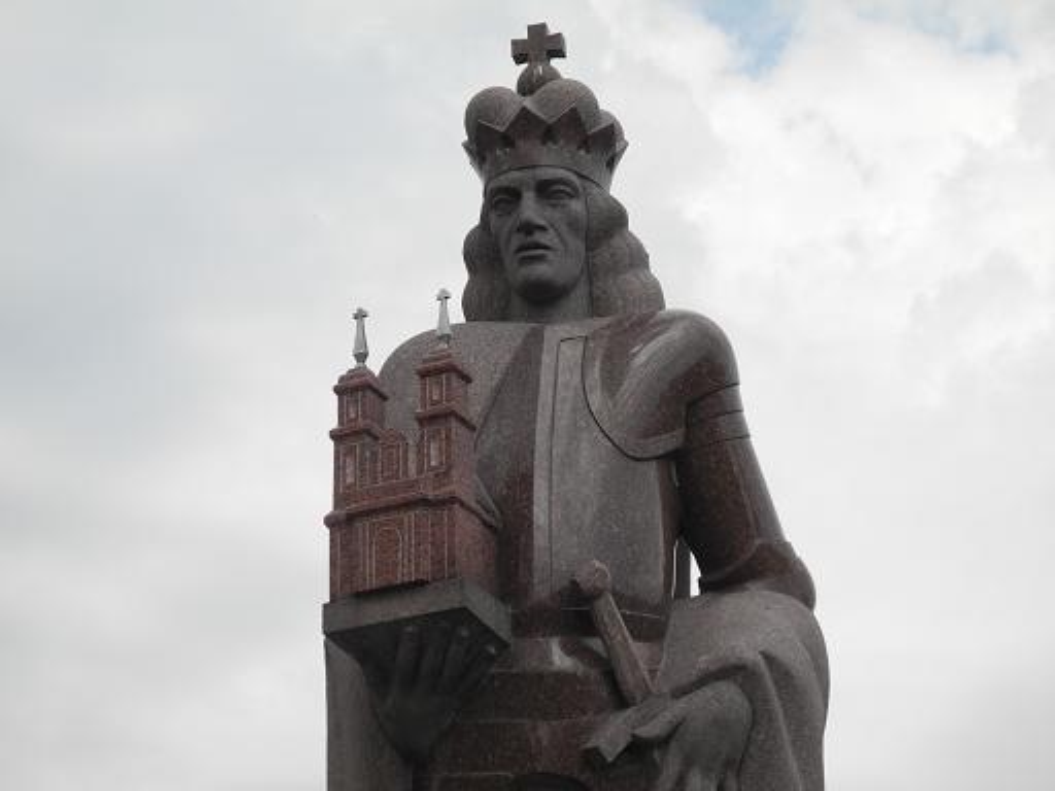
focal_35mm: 119
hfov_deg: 16.6
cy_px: 396
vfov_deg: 12.5
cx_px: 528
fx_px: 3627
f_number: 4.5
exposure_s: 1/800
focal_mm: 25.4
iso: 100
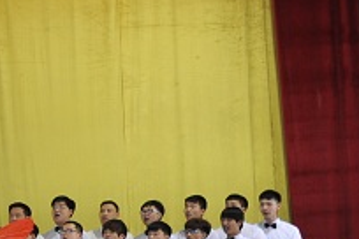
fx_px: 1476
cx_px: -296
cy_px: 169
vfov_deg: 9.3
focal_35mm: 148
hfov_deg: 12.6
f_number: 2.8
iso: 640
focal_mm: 38
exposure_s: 1/60
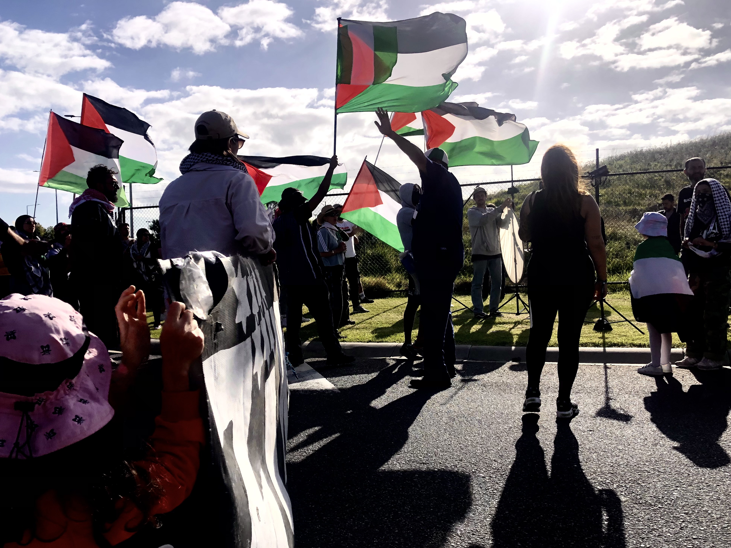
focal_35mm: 29
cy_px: 280
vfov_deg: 48.2
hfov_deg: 61.6
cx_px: 376
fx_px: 612
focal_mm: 4
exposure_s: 1/4367
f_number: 1.8
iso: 25
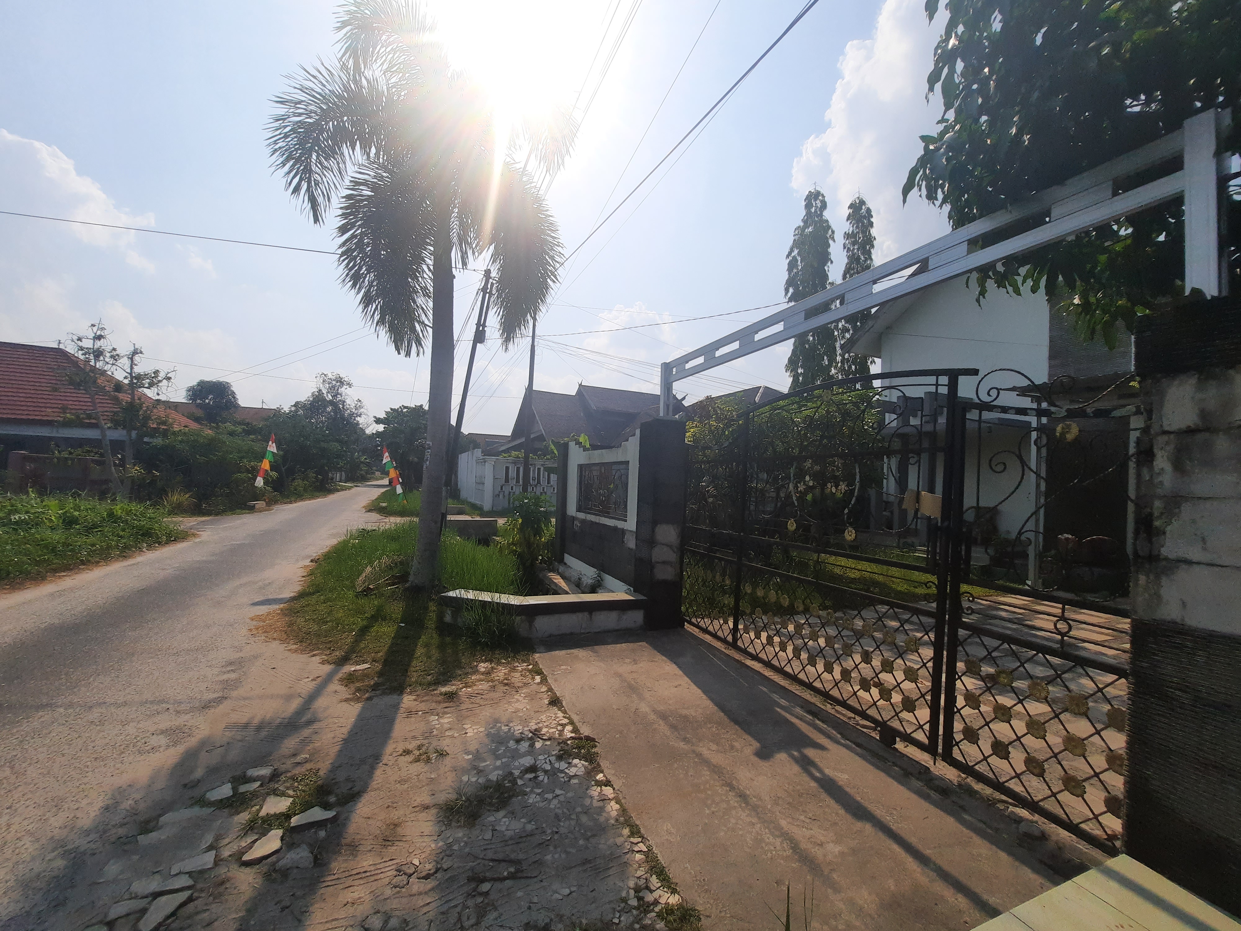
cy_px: 466
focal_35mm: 13
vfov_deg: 89.9
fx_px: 466
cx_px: 620
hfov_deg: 106.2
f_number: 2.2
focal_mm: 1.74
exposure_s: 1/4184
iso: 40
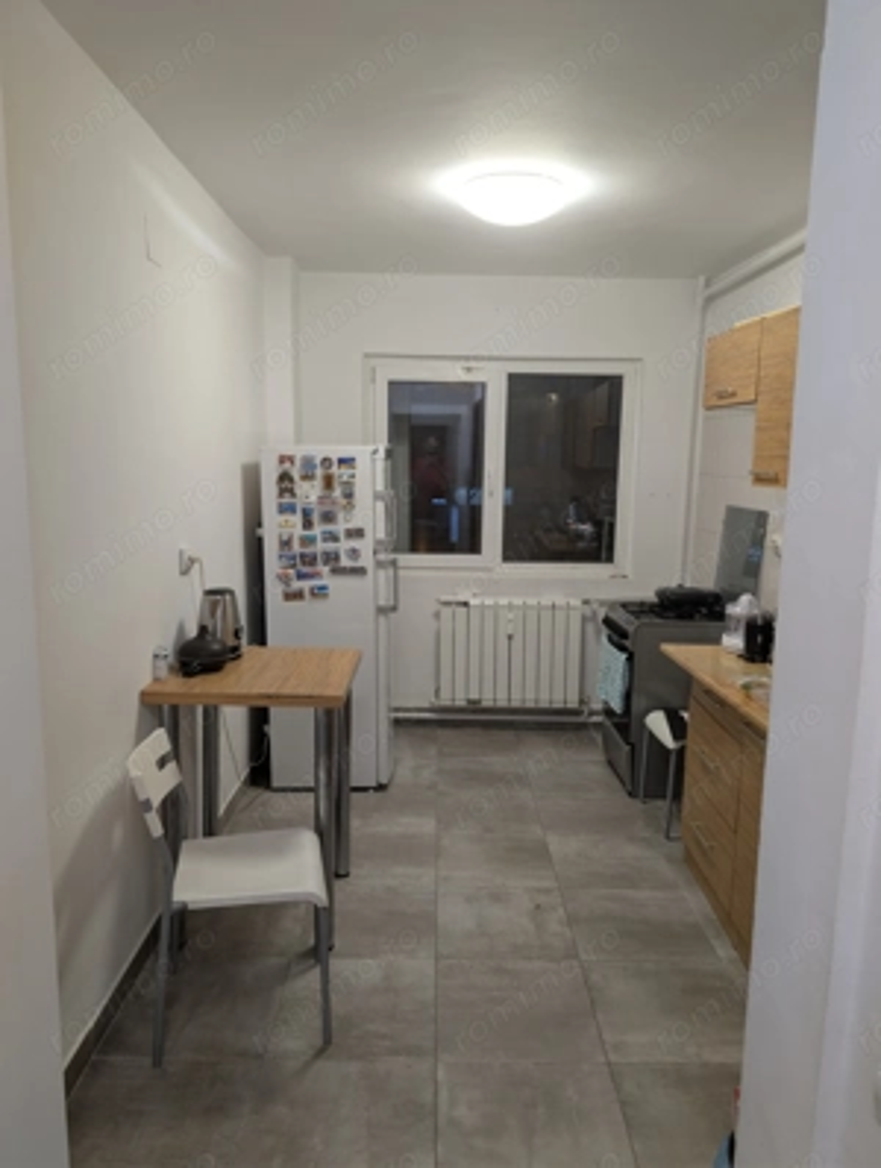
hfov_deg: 57.0
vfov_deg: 71.5
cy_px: 584
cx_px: 440
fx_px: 812
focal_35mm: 24
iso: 25
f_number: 1.68
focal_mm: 6.9
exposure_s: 1/15
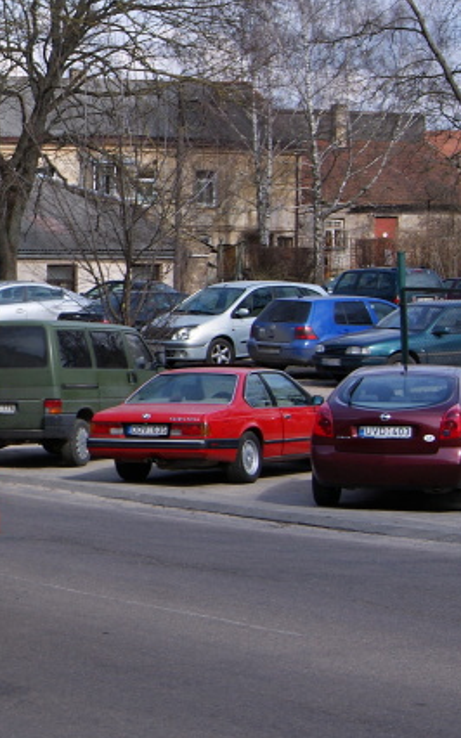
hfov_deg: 11.9
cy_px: 214
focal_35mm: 103
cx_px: -319
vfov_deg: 20.1
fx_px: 2072
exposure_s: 1/250
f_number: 8
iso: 100
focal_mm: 28
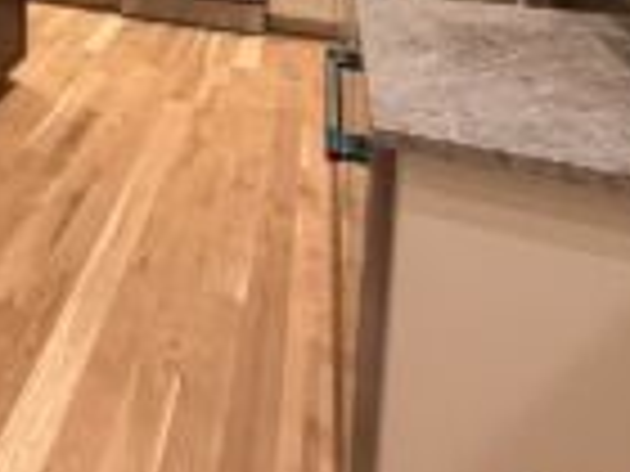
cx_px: -130
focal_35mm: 40
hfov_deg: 36.1
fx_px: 728
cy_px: -112
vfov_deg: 30.0
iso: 400
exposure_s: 1/60
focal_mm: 2.22
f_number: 2.2
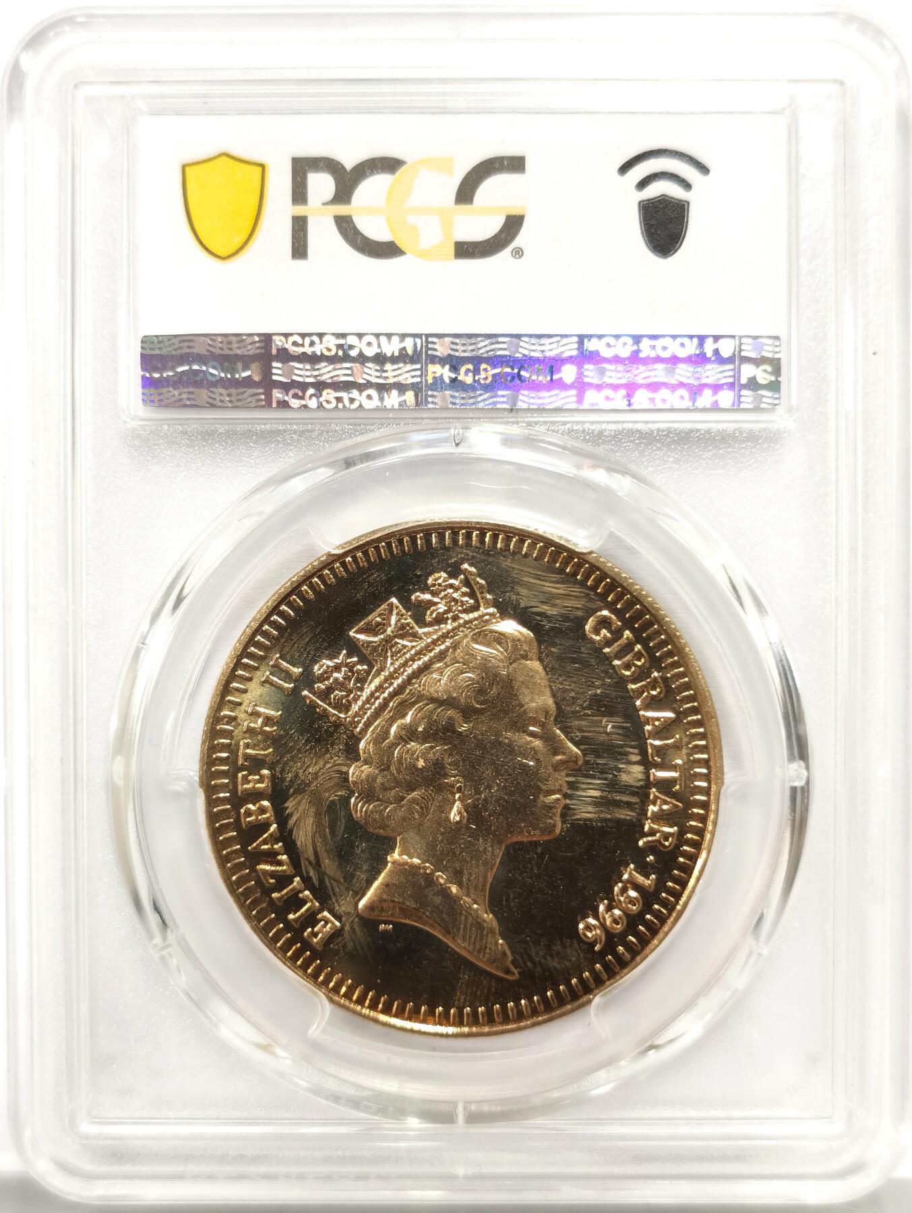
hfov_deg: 27.1
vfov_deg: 35.5
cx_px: 456
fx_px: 1894
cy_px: 606
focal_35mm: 54
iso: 200
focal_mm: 5.56
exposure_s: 1/100
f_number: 16
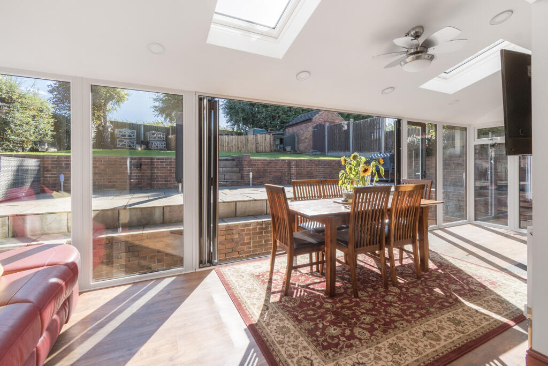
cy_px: 183
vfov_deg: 77.3
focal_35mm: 15
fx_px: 228
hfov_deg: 100.4
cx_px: 274
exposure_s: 1/80
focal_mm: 10
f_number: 8
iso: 100
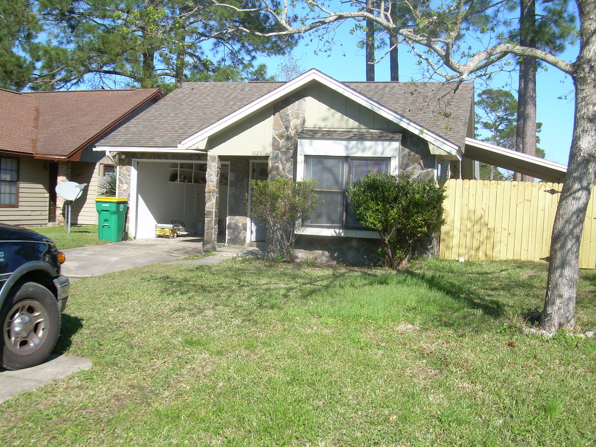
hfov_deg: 49.0
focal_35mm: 38
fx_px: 654
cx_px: 298
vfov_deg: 37.7
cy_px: 224
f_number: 4.6
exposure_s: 1/273
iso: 50
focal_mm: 6.3
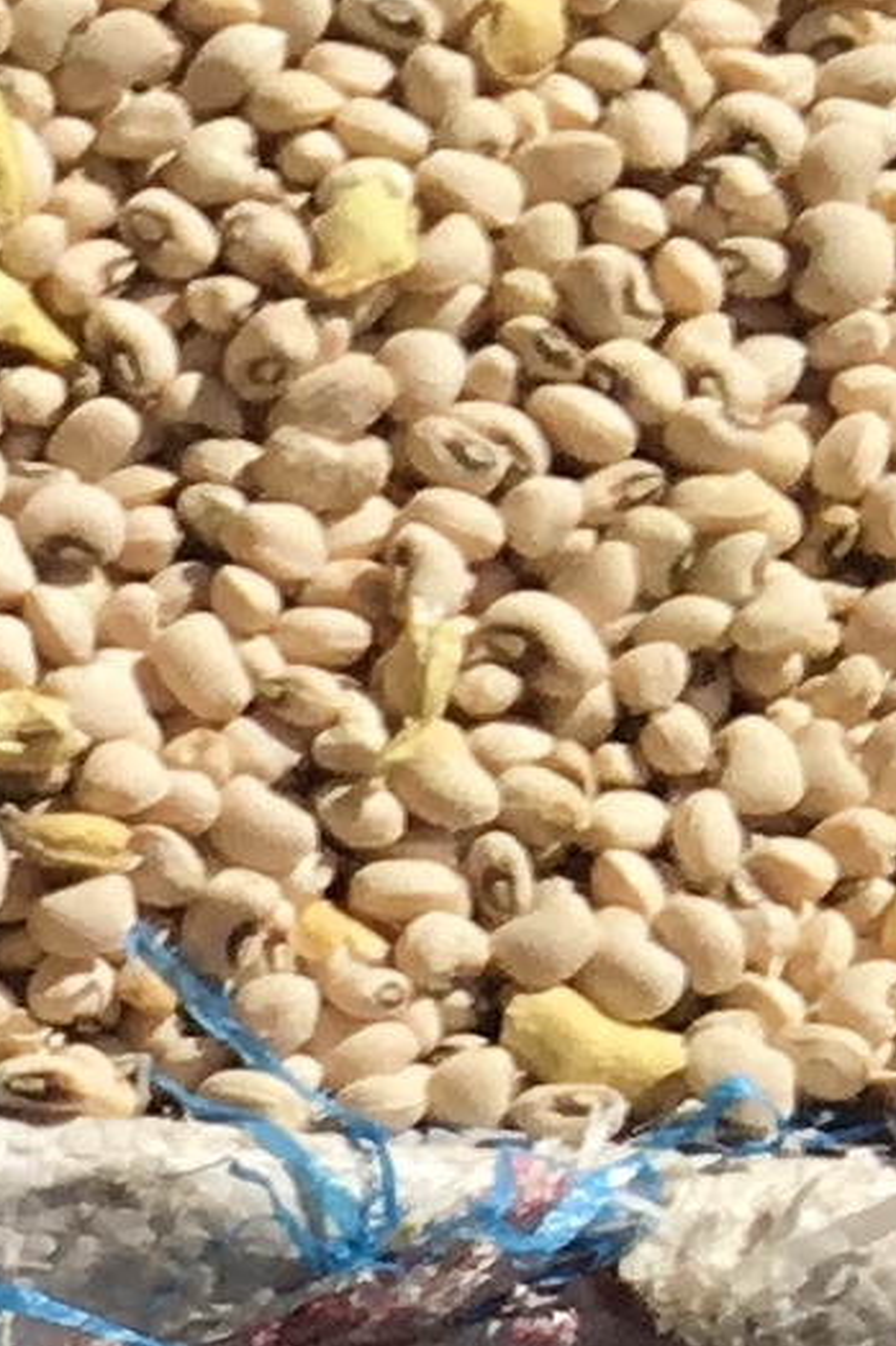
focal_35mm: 232
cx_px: -3797
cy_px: 1510
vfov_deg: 8.8
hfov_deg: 4.8
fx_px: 8666
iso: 25
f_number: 2.2
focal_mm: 4.15
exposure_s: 1/2747
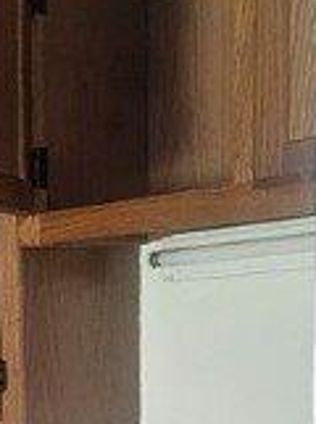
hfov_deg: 12.1
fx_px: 1344
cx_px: -292
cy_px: 598
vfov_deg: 16.6
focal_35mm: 110
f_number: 1.7
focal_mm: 6.3
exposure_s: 1/120
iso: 1000
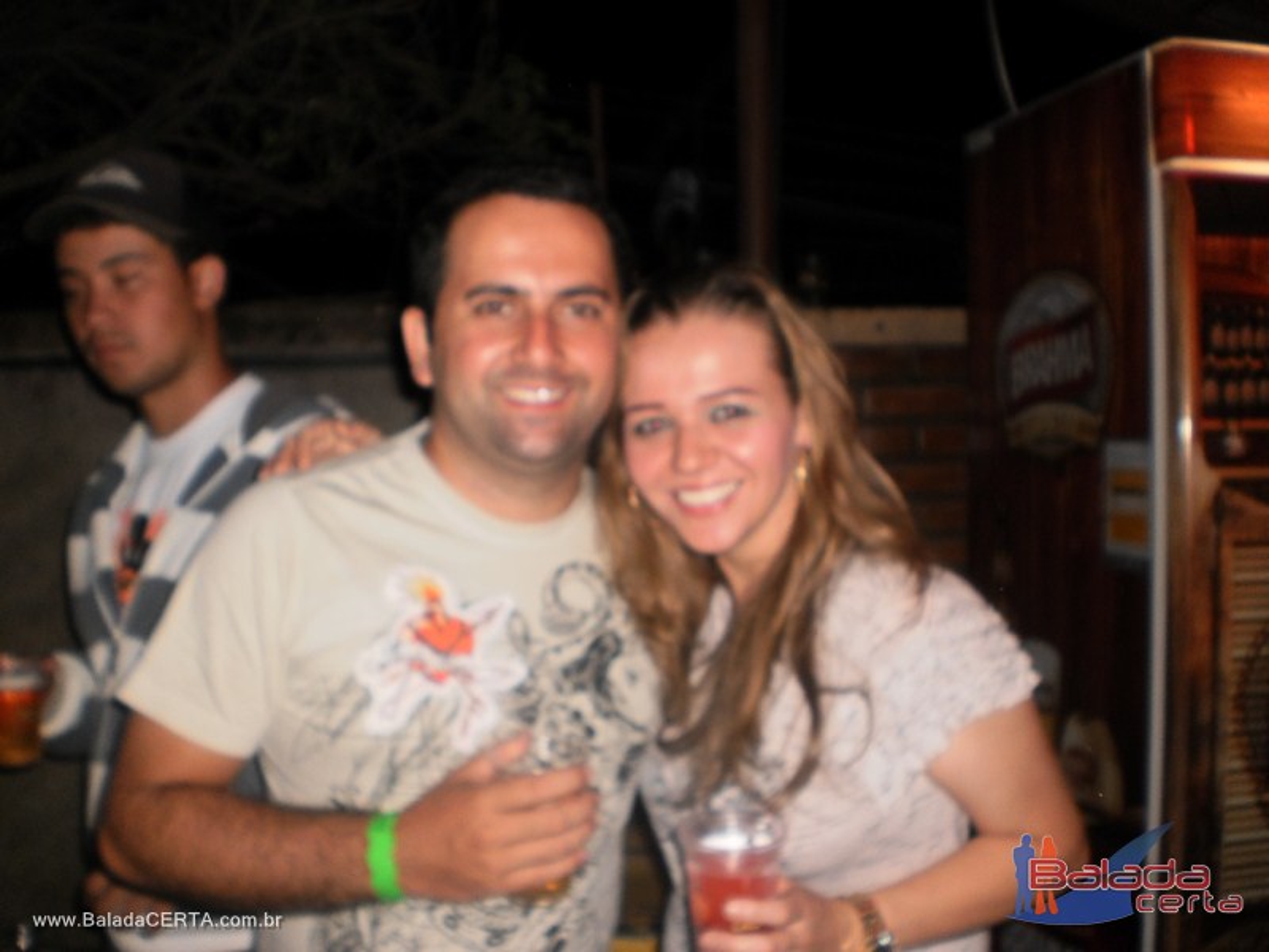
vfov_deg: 39.7
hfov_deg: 51.4
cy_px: 476
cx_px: 634
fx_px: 1320
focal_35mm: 36
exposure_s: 1/30
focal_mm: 6.3
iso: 125
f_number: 3.1
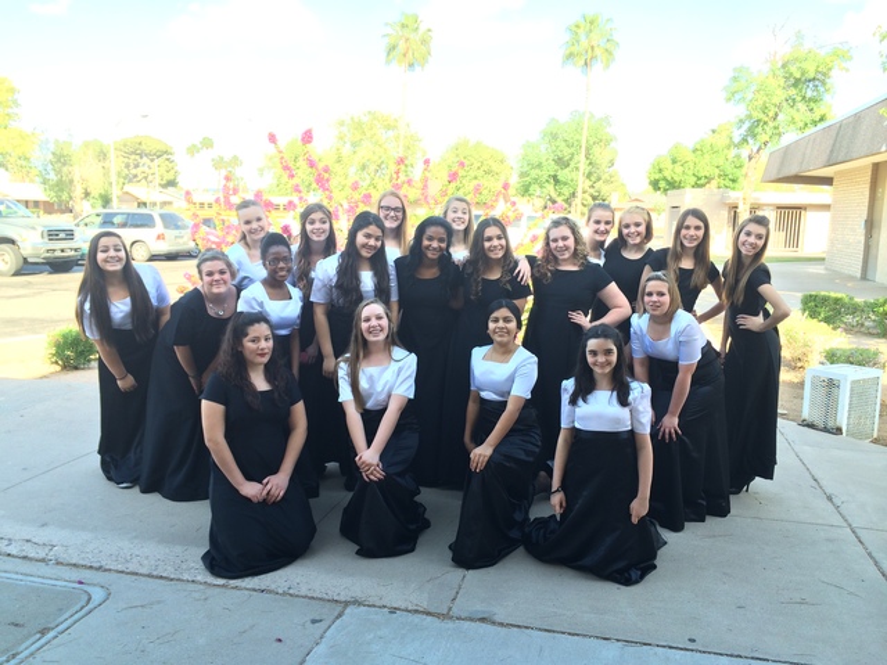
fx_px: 769
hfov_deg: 60.0
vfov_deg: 46.8
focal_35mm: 30
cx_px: 444
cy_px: 332
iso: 32
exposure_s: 1/142
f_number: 2.2
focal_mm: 4.12
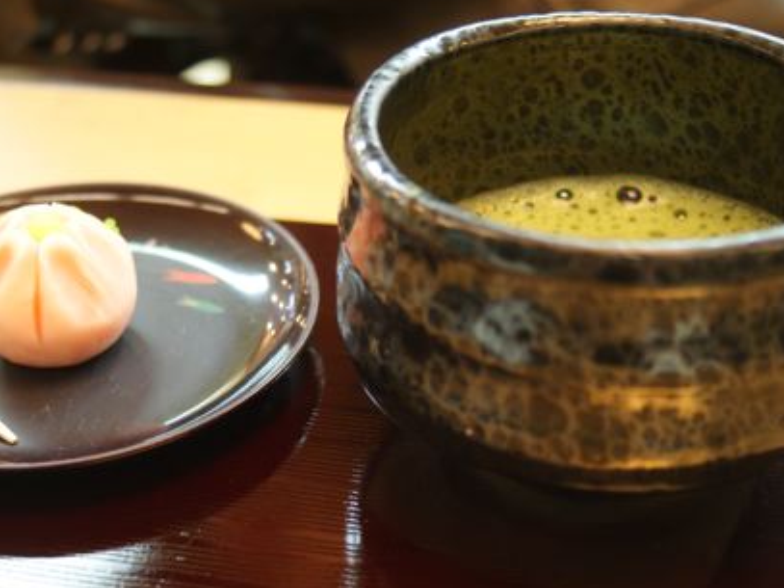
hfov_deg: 28.5
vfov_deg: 21.6
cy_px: 334
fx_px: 1540
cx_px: 305
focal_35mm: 68
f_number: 2.8
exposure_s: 1/8
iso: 400
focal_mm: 30
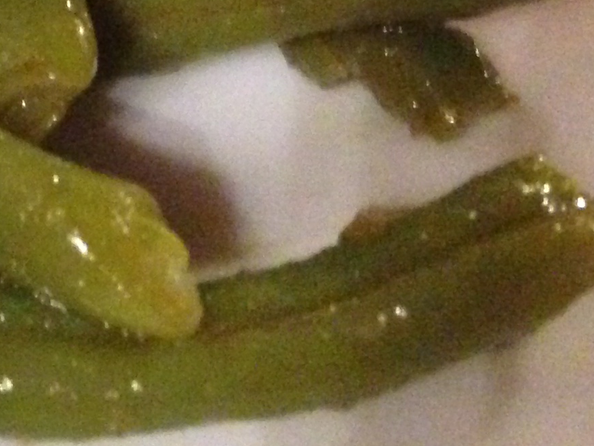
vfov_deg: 11.2
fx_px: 2111
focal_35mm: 123
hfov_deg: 14.4
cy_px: -377
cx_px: -432
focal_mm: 4.12
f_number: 2.4
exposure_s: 1/15
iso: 800
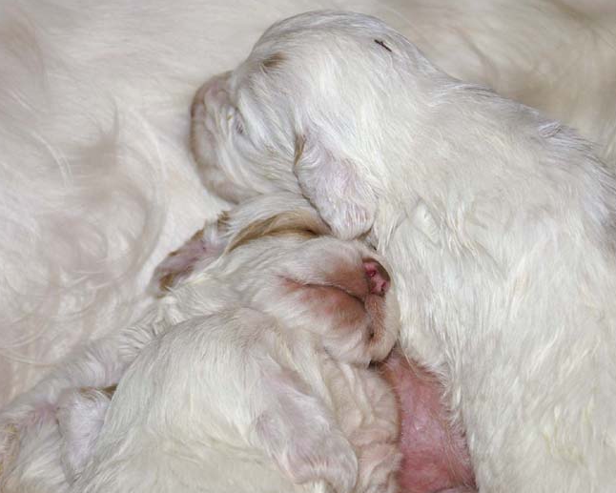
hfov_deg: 15.8
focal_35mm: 122
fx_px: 2225
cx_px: 310
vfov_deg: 12.6
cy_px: 251
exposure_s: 1/125
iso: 400
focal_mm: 70
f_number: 5.6
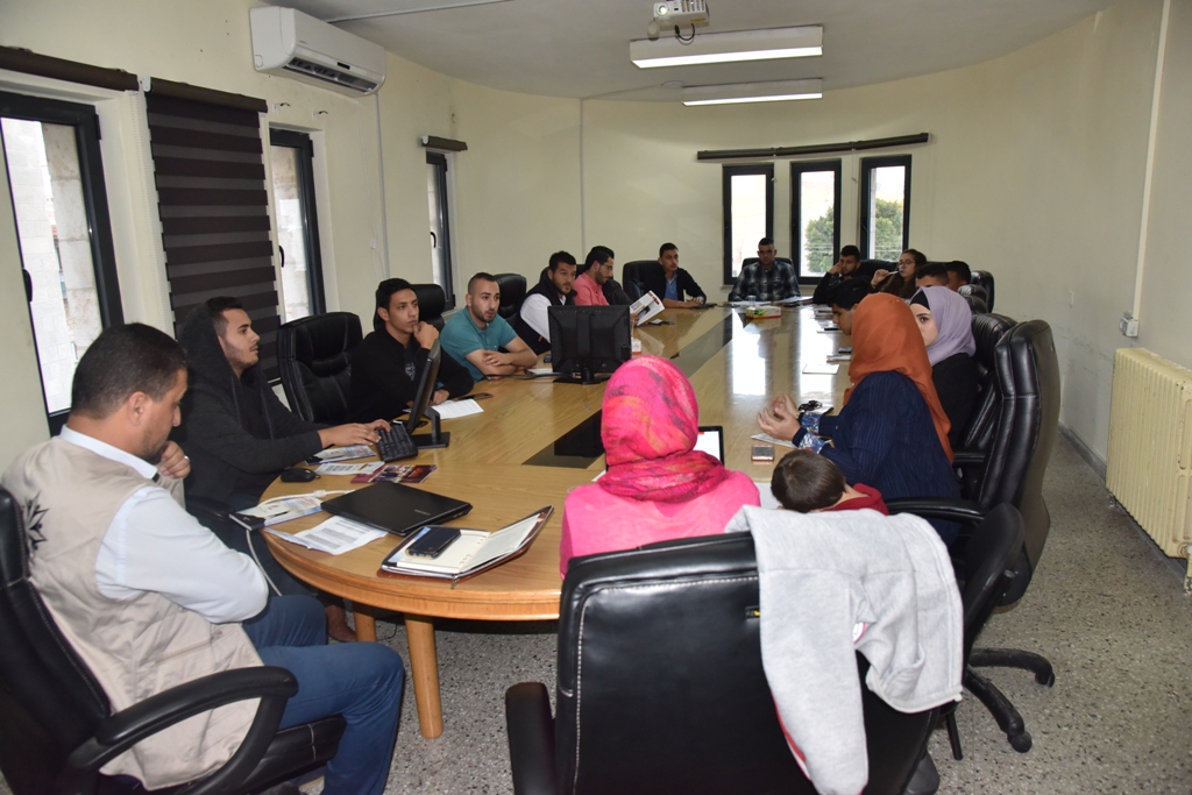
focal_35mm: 24
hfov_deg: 73.7
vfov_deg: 53.1
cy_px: 398
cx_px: 596
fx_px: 795
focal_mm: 24
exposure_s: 1/160
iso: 1600
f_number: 5.6
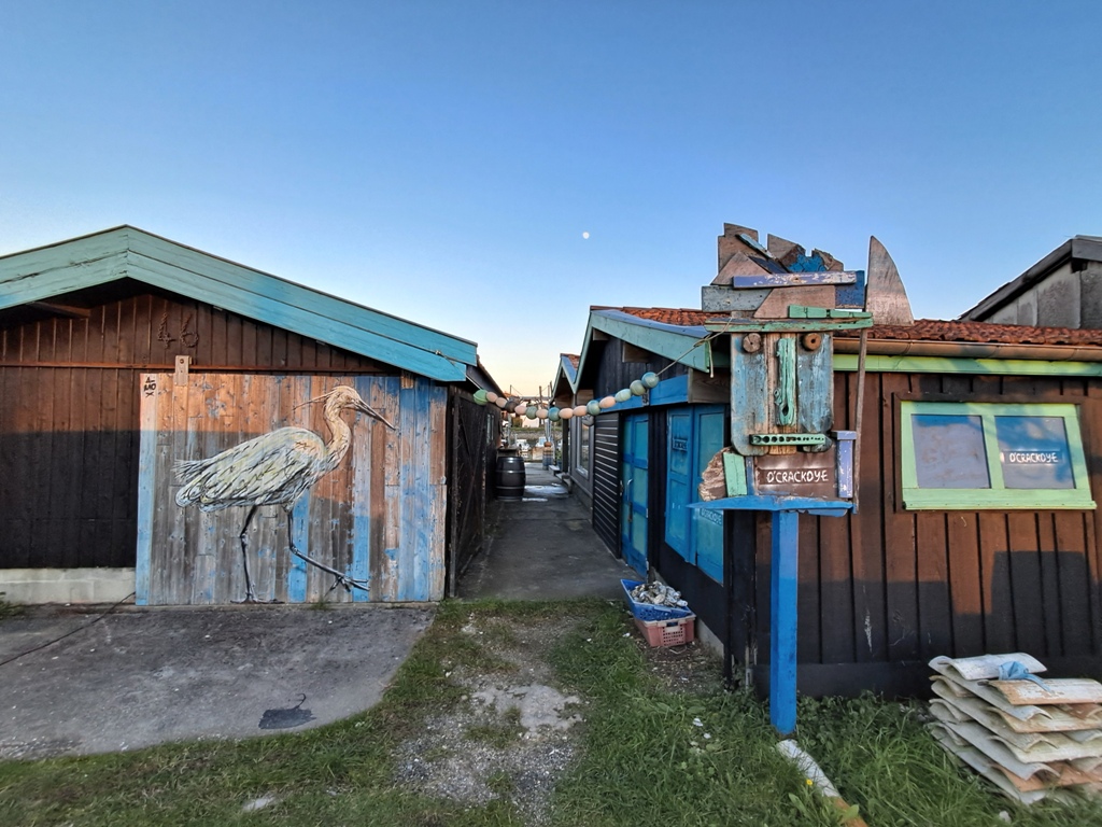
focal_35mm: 16
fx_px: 509
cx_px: 551
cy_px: 414
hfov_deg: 94.5
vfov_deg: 78.1
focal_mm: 1.64
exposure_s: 1/120
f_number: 2.2
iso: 64
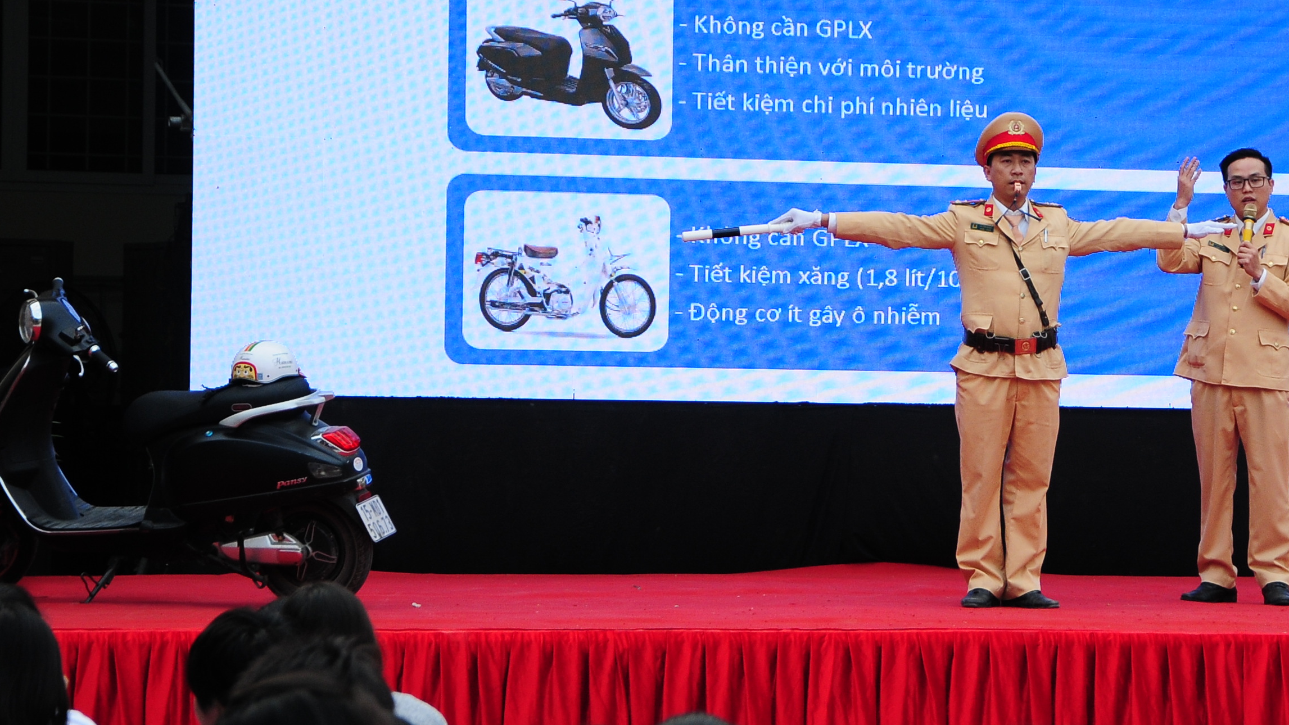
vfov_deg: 6.7
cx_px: 986
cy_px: 338
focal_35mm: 182
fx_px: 6221
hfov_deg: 11.8
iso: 320
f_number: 5.6
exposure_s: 1/200
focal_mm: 62
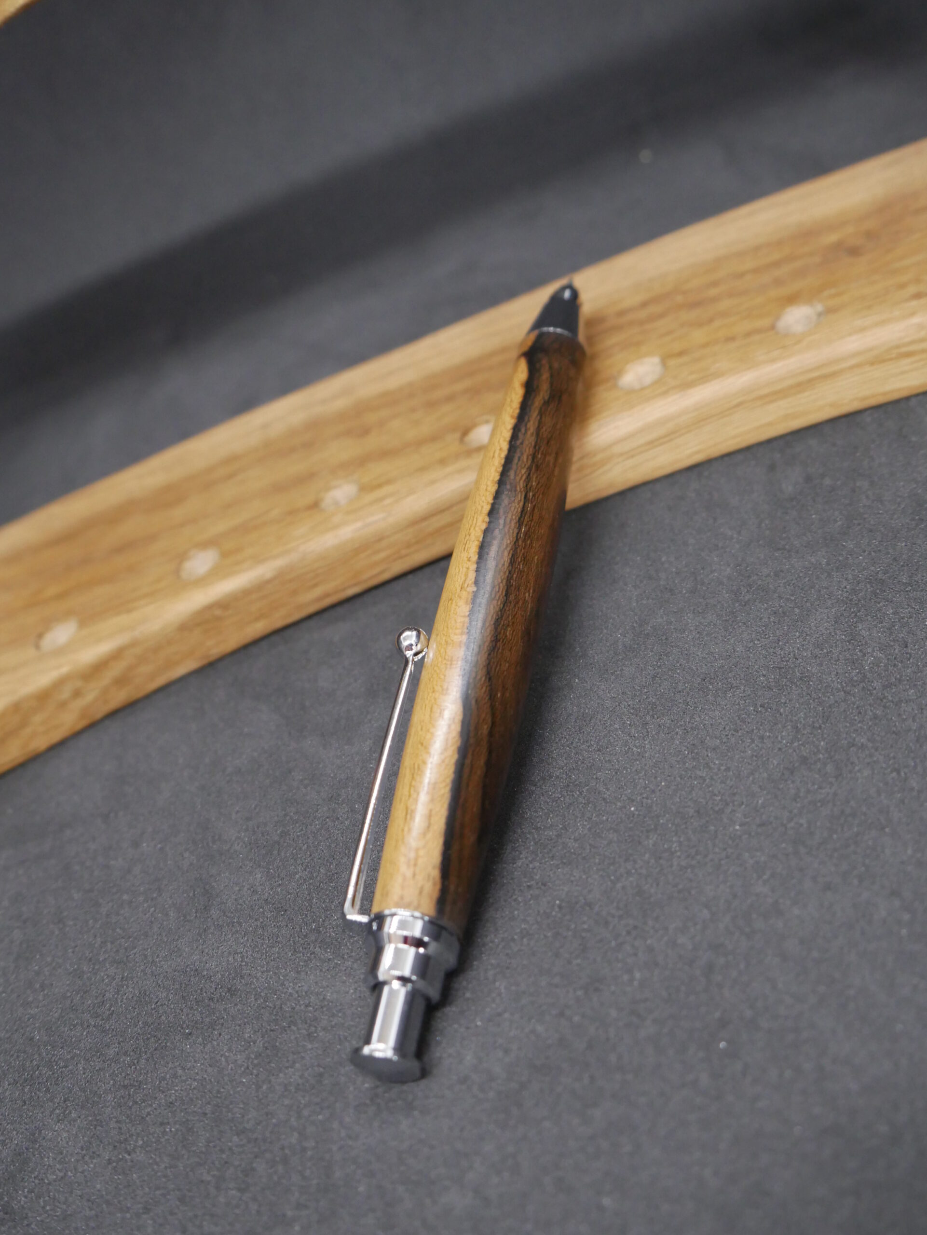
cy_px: 618
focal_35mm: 40
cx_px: 464
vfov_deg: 46.8
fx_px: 1427
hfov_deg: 36.0
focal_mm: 20
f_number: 5
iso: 1600
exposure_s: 1/60
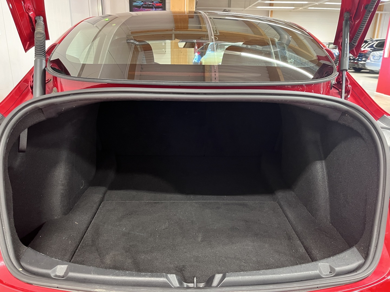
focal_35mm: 26
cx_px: 195
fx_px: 293
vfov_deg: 53.1
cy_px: 146
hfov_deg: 67.3
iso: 500
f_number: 1.6
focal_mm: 5.1
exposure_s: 1/33
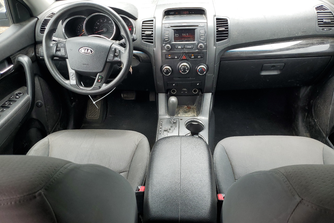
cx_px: 166
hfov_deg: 65.5
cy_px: 123
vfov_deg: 46.3
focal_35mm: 28
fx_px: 260
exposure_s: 1/196
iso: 50
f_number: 1.5
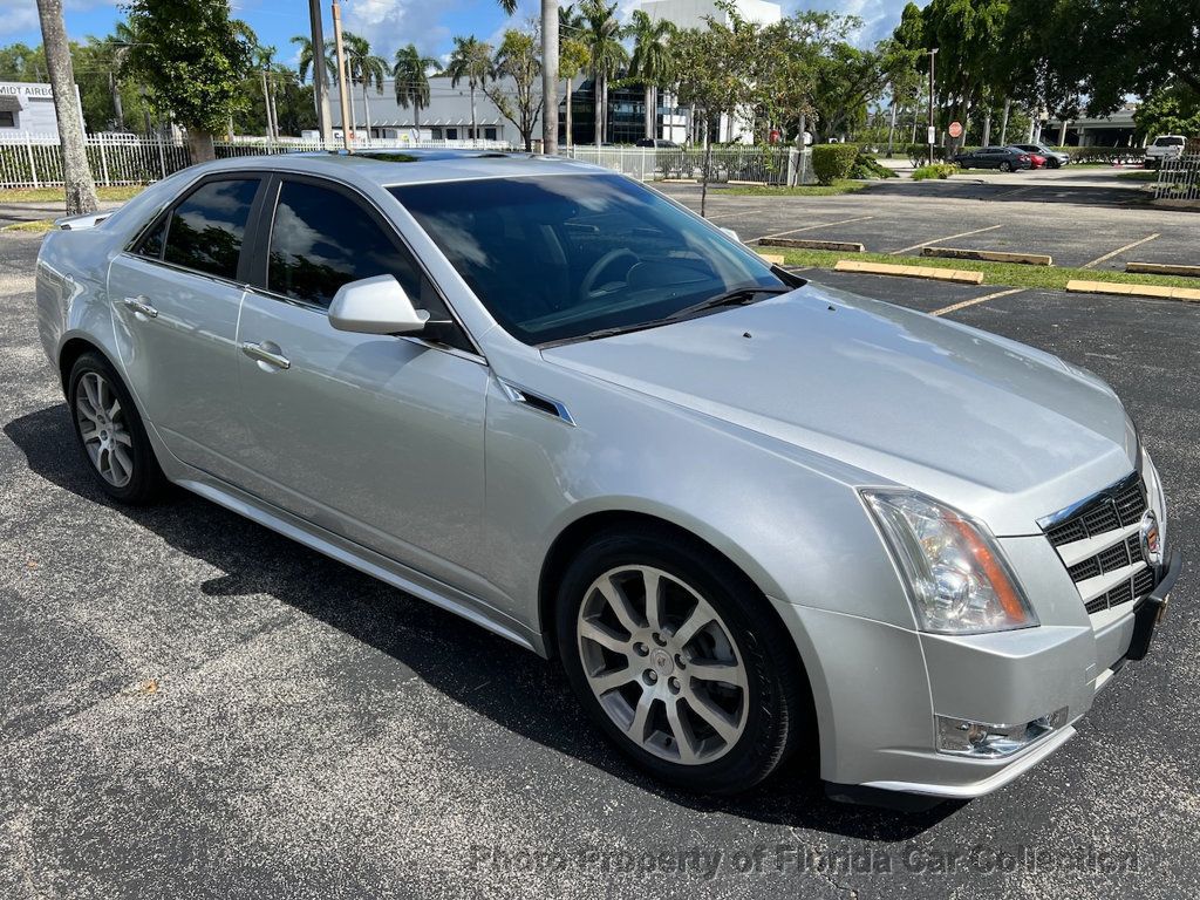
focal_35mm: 26
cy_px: 450
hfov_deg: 67.3
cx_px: 600
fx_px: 901
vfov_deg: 53.1
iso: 50
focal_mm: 5.7
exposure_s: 1/4444
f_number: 1.5
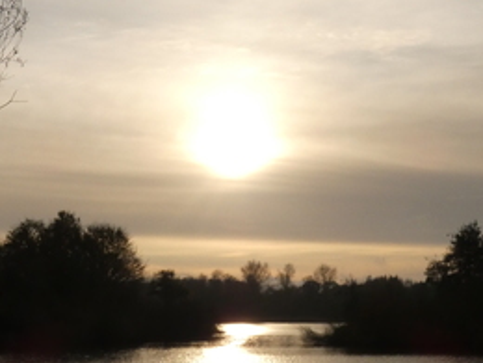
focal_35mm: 76
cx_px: 249
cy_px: 195
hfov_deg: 25.7
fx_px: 1060
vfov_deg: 19.4
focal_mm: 7.8
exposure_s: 1/2000
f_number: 8
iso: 400
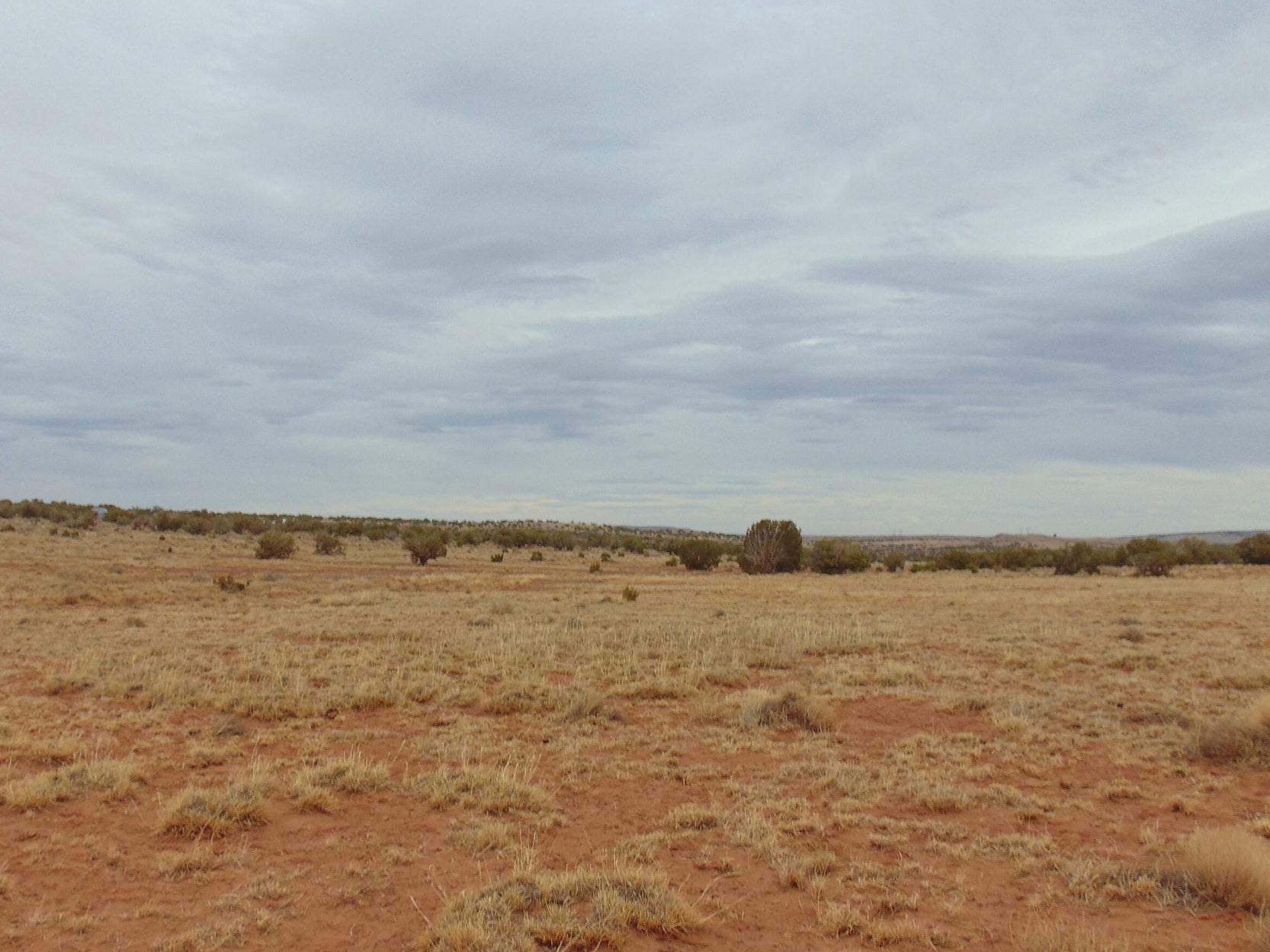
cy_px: 569
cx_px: 575
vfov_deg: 44.0
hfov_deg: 56.7
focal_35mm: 32
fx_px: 1174
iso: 80
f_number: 7.7
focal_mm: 4.5
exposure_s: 1/250
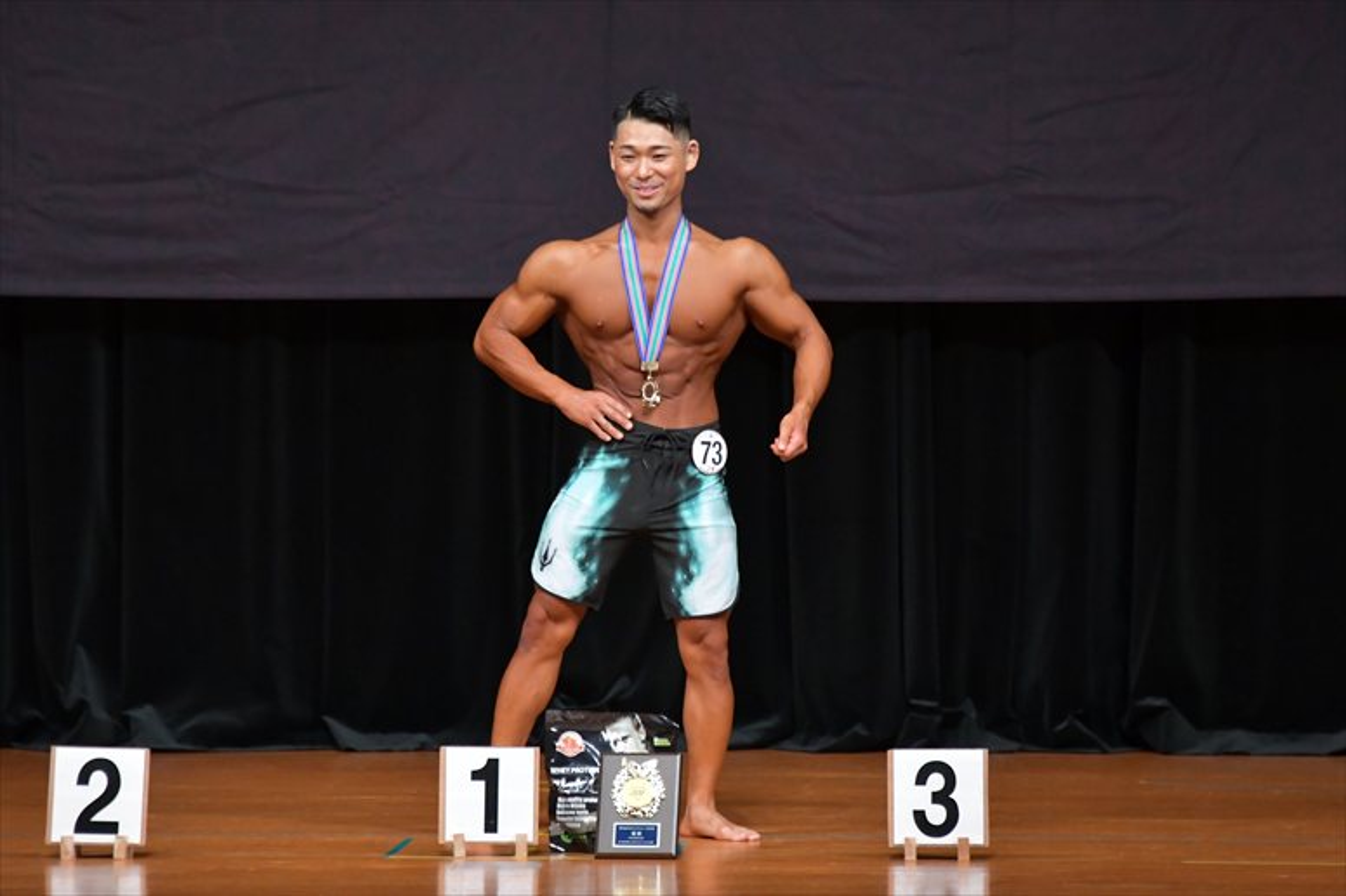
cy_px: 448
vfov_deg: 4.8
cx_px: 673
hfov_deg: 7.2
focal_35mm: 285
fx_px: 10651
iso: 4000
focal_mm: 190
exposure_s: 1/400
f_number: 5.6
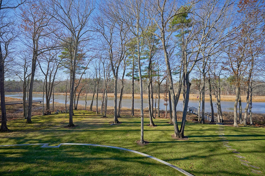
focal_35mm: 14
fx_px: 103
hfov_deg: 104.3
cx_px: 132
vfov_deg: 81.2
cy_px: 88
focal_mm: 14
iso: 100
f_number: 6.3
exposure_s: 1/160
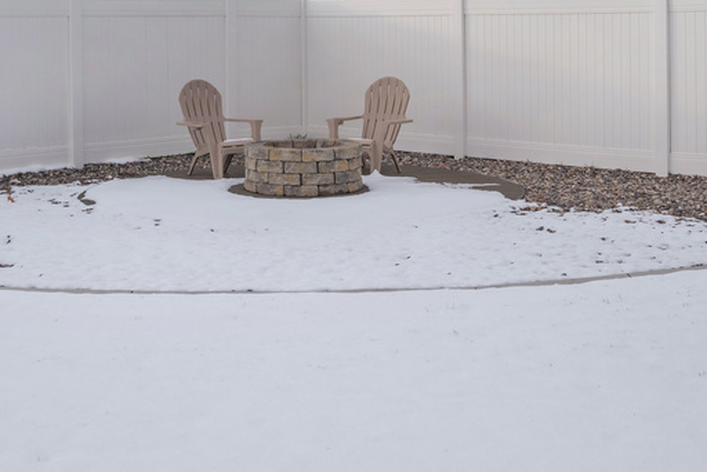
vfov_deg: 22.1
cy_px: 37
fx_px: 1179
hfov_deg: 33.3
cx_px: 305
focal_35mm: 60
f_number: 8
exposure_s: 1/200
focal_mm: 30
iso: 800
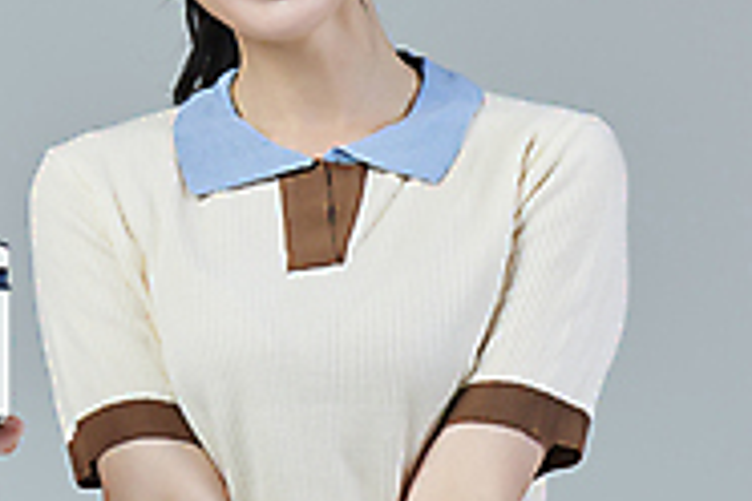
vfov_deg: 4.2
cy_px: 230
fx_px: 6872
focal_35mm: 329
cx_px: -121
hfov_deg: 6.2
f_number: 14
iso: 100
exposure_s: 1/125
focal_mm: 102
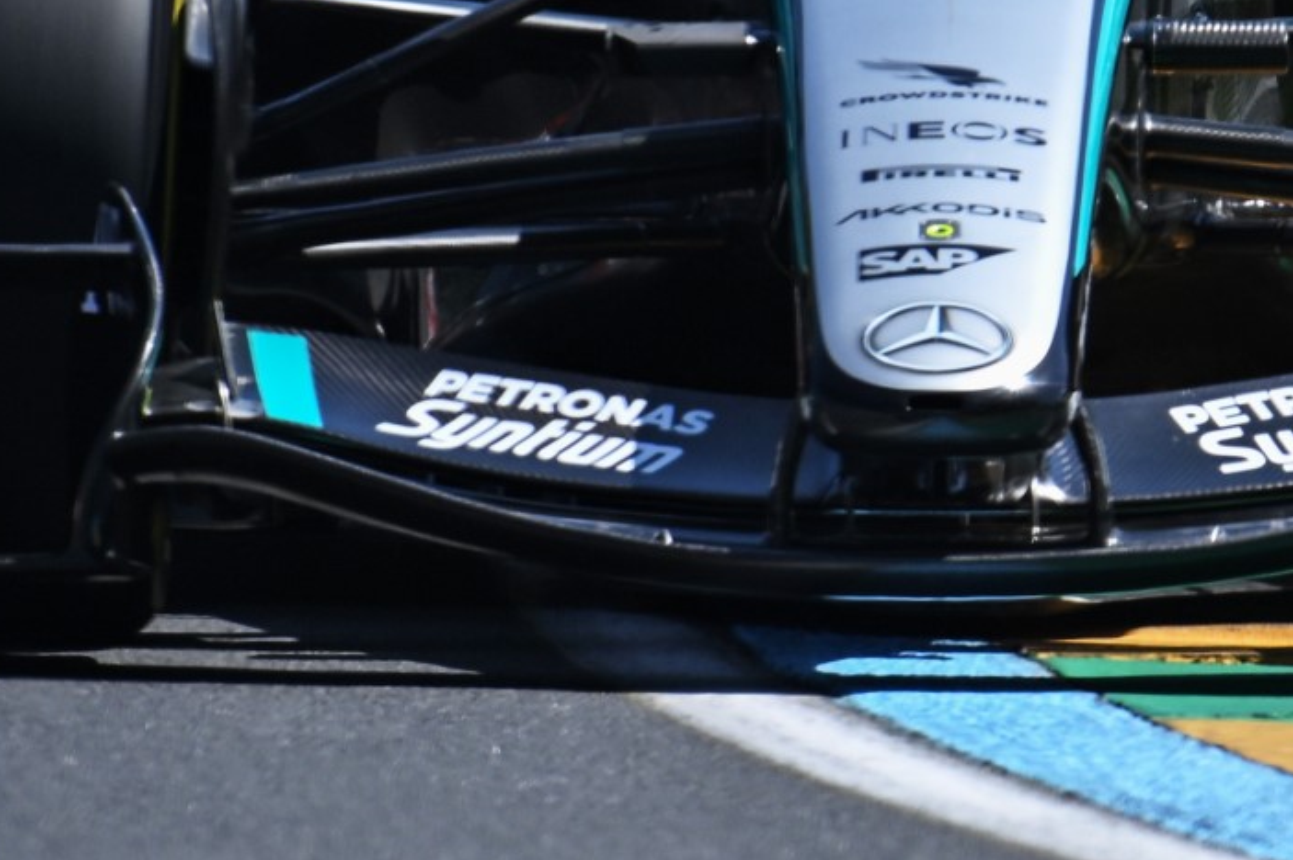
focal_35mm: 1281
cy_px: 51
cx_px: 973
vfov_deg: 1.1
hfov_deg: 1.6
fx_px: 45986
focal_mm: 400
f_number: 4.5
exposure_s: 1/1250
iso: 125
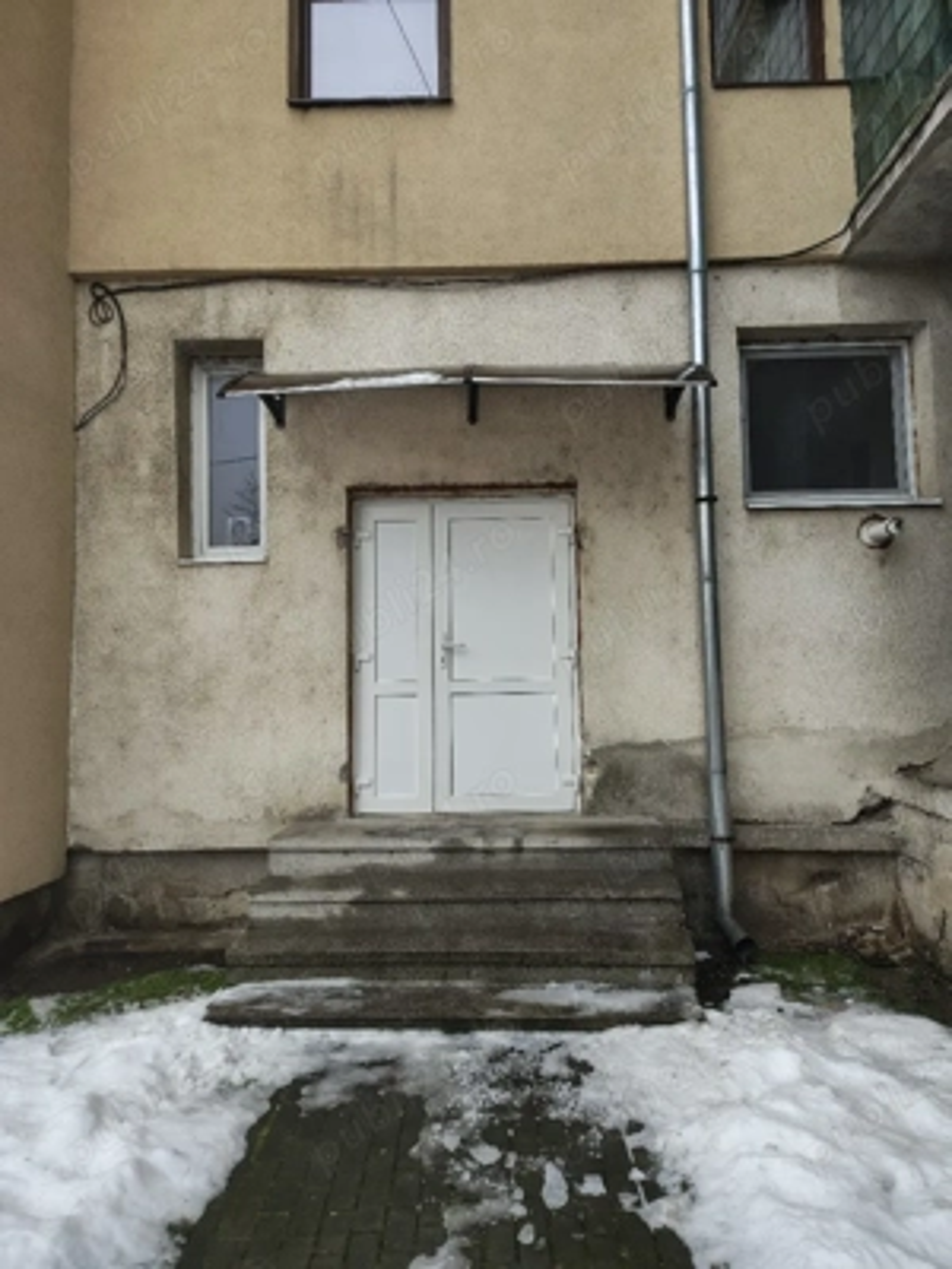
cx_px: 476
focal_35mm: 24
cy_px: 634
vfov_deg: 71.6
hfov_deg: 56.8
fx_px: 880
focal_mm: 5.56
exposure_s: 1/278
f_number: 1.8
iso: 100
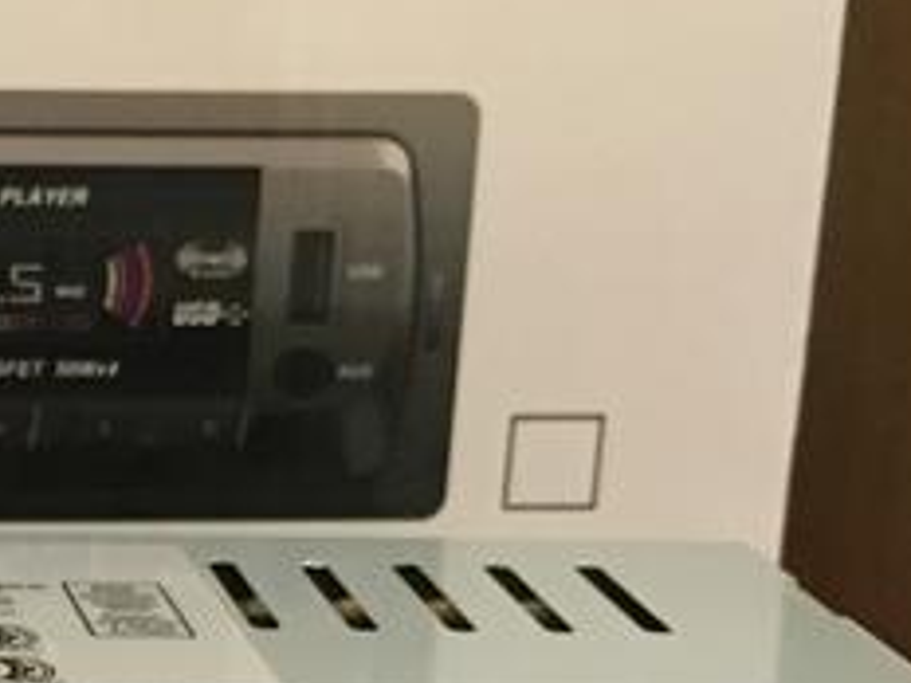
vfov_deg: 11.5
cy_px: 703
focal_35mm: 128
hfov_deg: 14.8
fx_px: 3369
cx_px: -224
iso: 200
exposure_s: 1/17
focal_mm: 4.15
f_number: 2.2
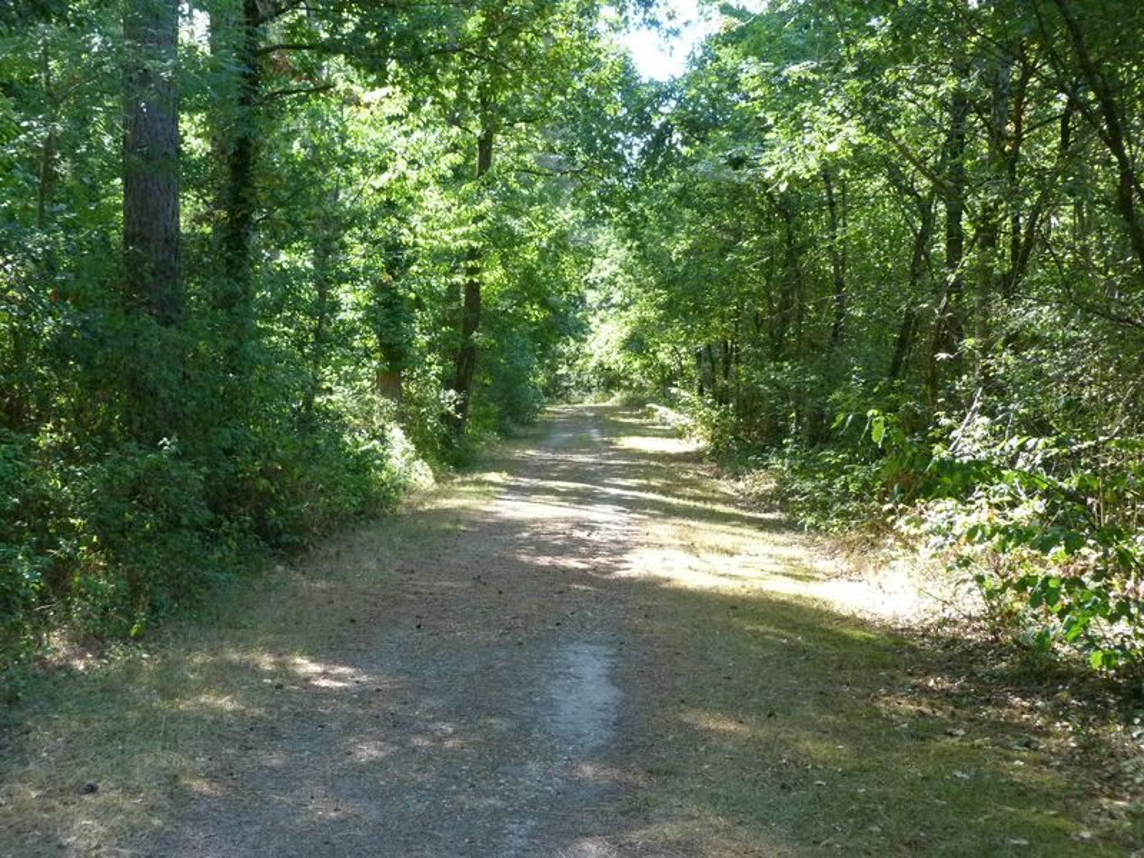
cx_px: 572
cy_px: 429
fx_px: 1520
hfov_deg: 41.2
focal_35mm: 46
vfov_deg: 31.5
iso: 400
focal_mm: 8.3
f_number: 3.2
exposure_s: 1/125
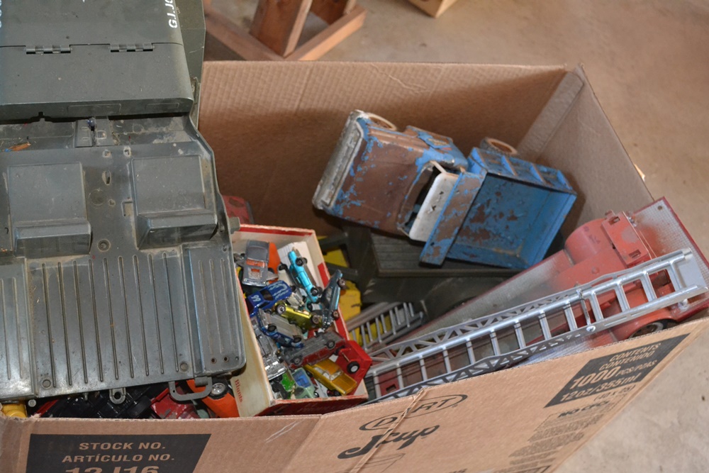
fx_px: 945
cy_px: 236
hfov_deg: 41.1
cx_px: 354
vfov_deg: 28.1
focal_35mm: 48
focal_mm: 32
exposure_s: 1/60
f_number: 4.8
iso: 3200
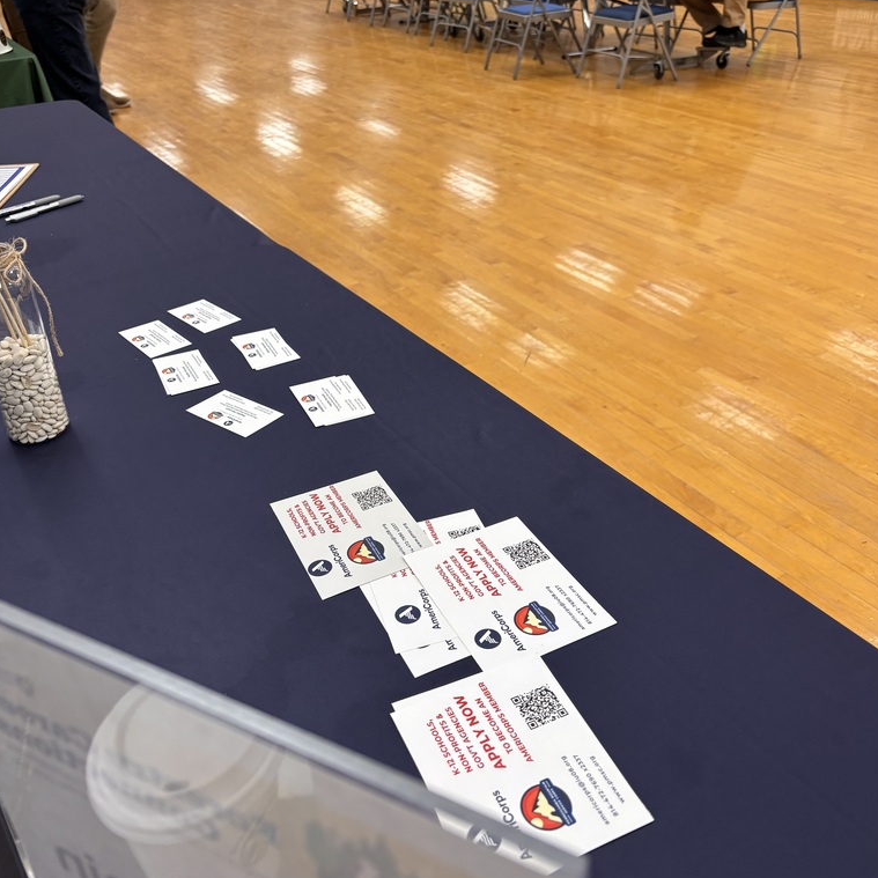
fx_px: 890
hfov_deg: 52.5
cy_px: 367
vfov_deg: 52.3
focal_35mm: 31
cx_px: 440
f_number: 1.6
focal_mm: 5.96
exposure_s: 1/120
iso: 125
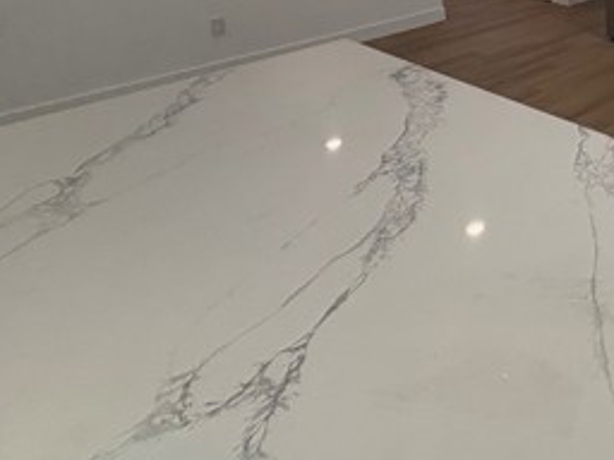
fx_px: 621
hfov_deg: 42.3
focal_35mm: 35
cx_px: 664
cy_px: -96
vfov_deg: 33.1
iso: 64
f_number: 2.2
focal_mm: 2.22
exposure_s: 1/120
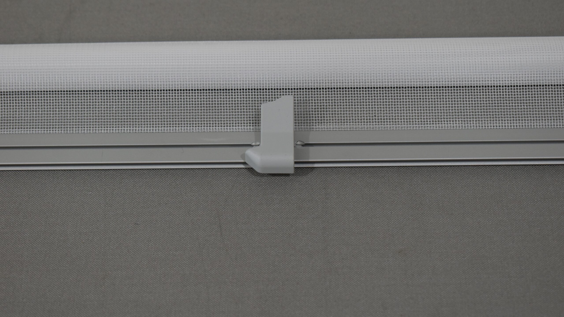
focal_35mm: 87
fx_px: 1294
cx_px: 282
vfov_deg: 14.0
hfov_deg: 24.6
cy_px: 138
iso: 320
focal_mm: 55
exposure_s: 1/125
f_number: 5.6
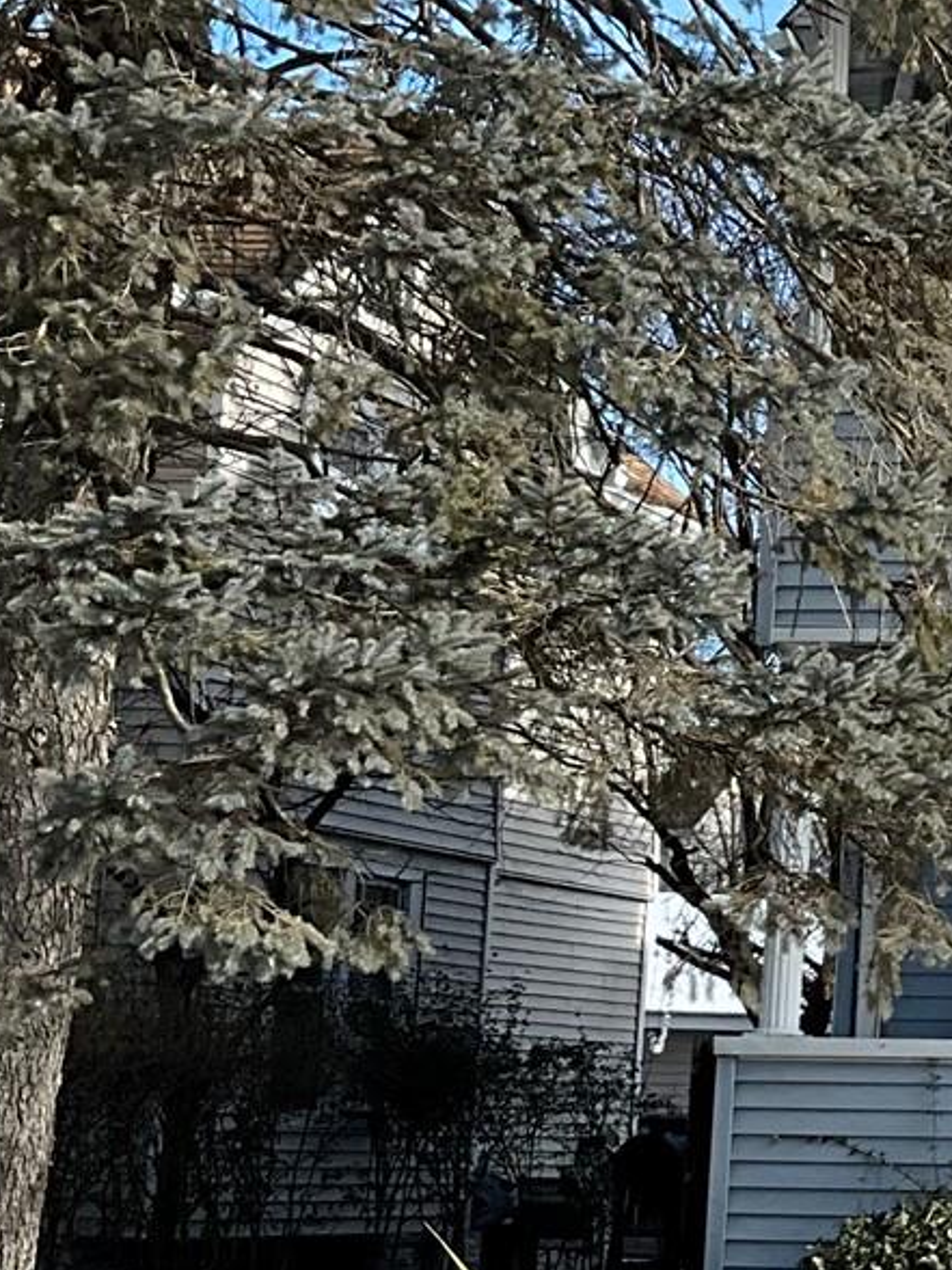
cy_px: 706
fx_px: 3704
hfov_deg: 13.4
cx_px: 1628
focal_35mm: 101
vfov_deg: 19.4
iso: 25
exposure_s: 1/1490
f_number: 1.8
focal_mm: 3
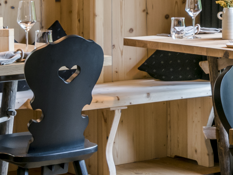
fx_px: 1077
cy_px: 1
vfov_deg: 9.2
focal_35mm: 160
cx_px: 365
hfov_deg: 11.7
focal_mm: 40
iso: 200
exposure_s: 1.3
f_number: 13
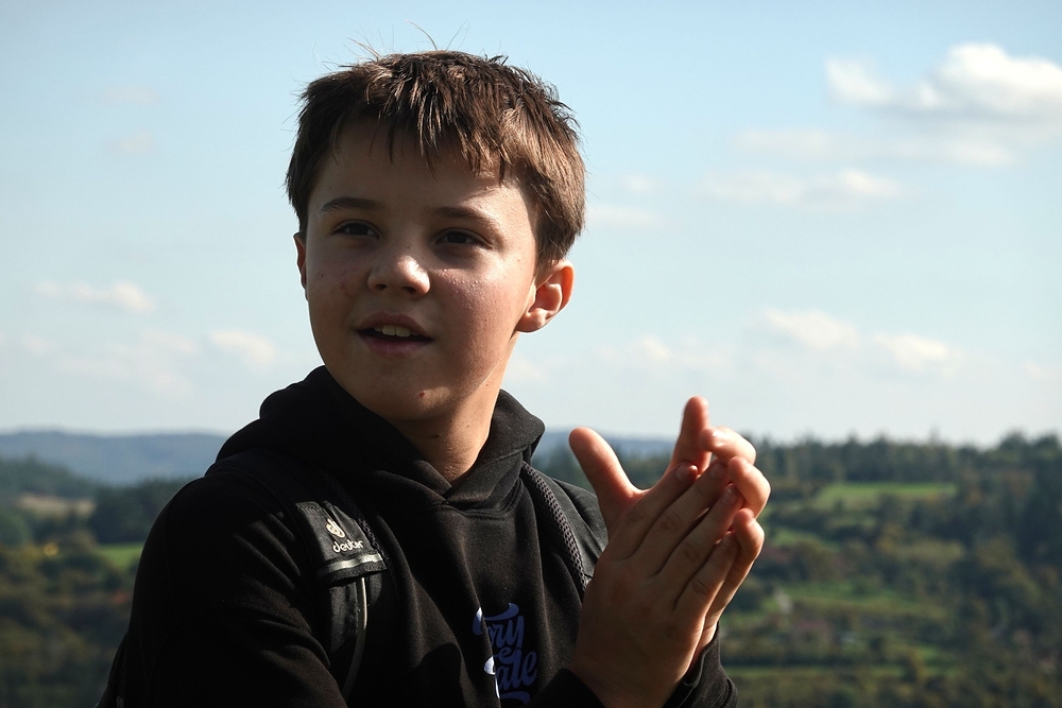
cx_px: 531
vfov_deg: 7.7
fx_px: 5281
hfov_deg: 11.5
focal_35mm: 179
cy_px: 354
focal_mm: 64.75
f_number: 7.1
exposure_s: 1/800
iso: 125
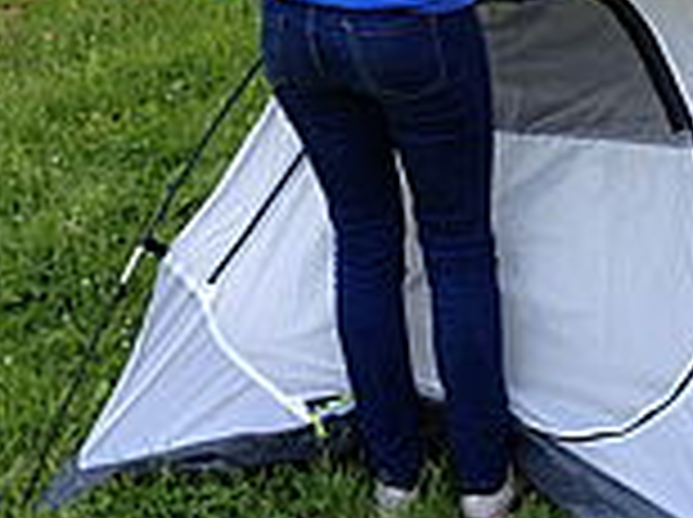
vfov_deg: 16.0
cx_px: 742
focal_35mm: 91
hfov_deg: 20.6
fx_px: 1819
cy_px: 68
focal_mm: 4.28
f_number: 2.4
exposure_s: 1/148
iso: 50
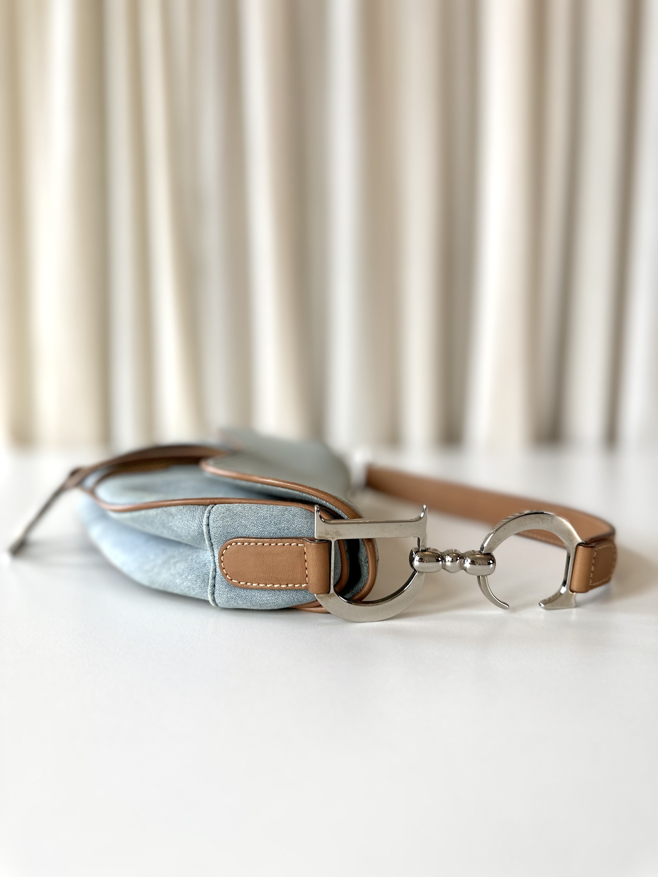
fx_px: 608
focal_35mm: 24
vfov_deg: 71.6
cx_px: 329
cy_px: 438
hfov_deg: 56.8
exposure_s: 1/136
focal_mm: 6.86
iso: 64
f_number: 1.78
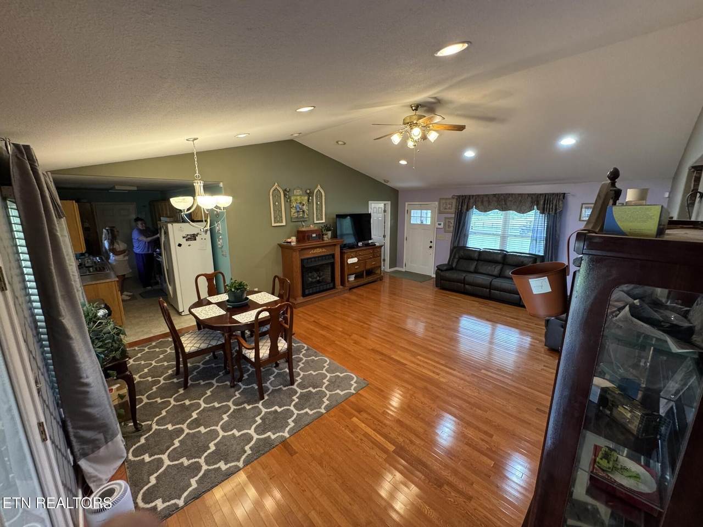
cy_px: 264
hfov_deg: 102.1
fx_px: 284
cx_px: 352
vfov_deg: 85.7
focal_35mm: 14
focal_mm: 2.22
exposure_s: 1/60
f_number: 2.2
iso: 320
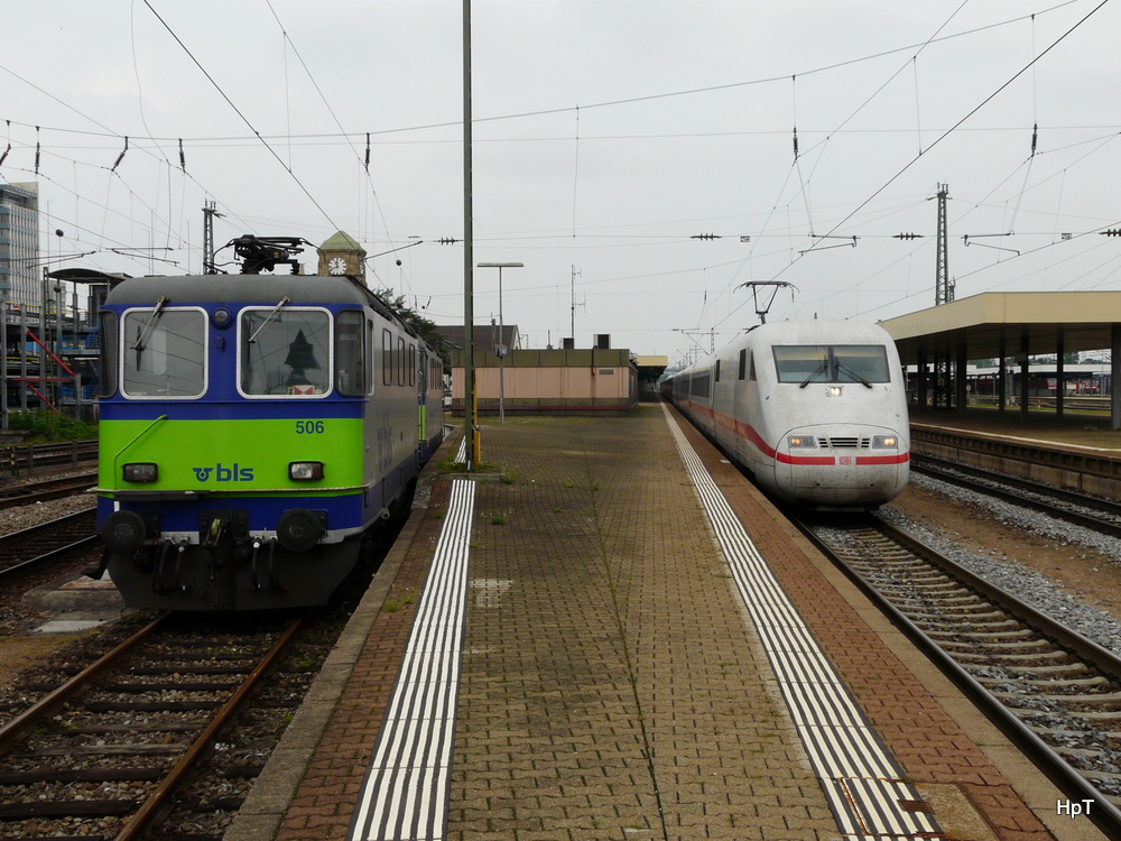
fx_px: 1393
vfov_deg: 33.6
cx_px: 560
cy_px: 420
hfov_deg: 43.9
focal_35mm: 43
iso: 100
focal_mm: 7
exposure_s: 1/320
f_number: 5.6
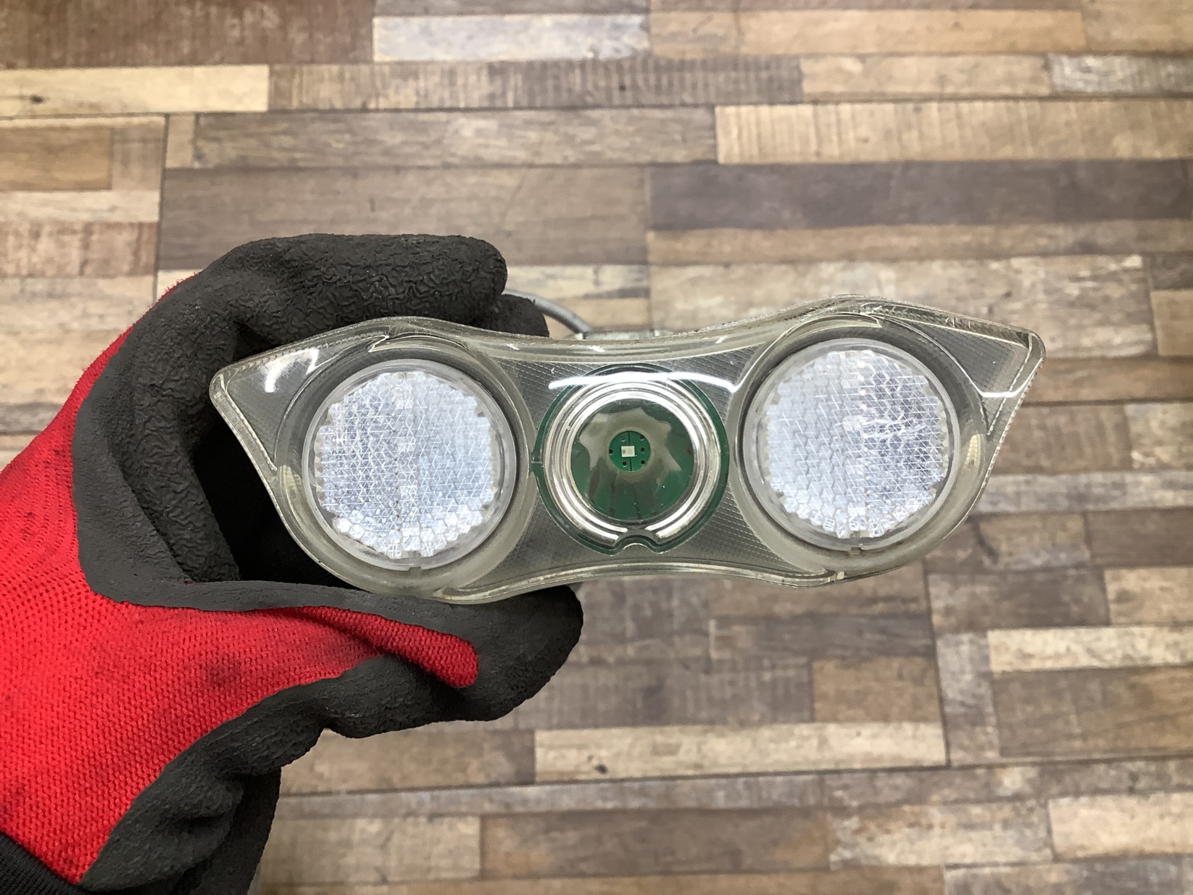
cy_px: 448
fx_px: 1069
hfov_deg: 58.3
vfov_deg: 45.5
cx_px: 596
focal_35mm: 31
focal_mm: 3.3
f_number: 2.4
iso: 100
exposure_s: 1/60
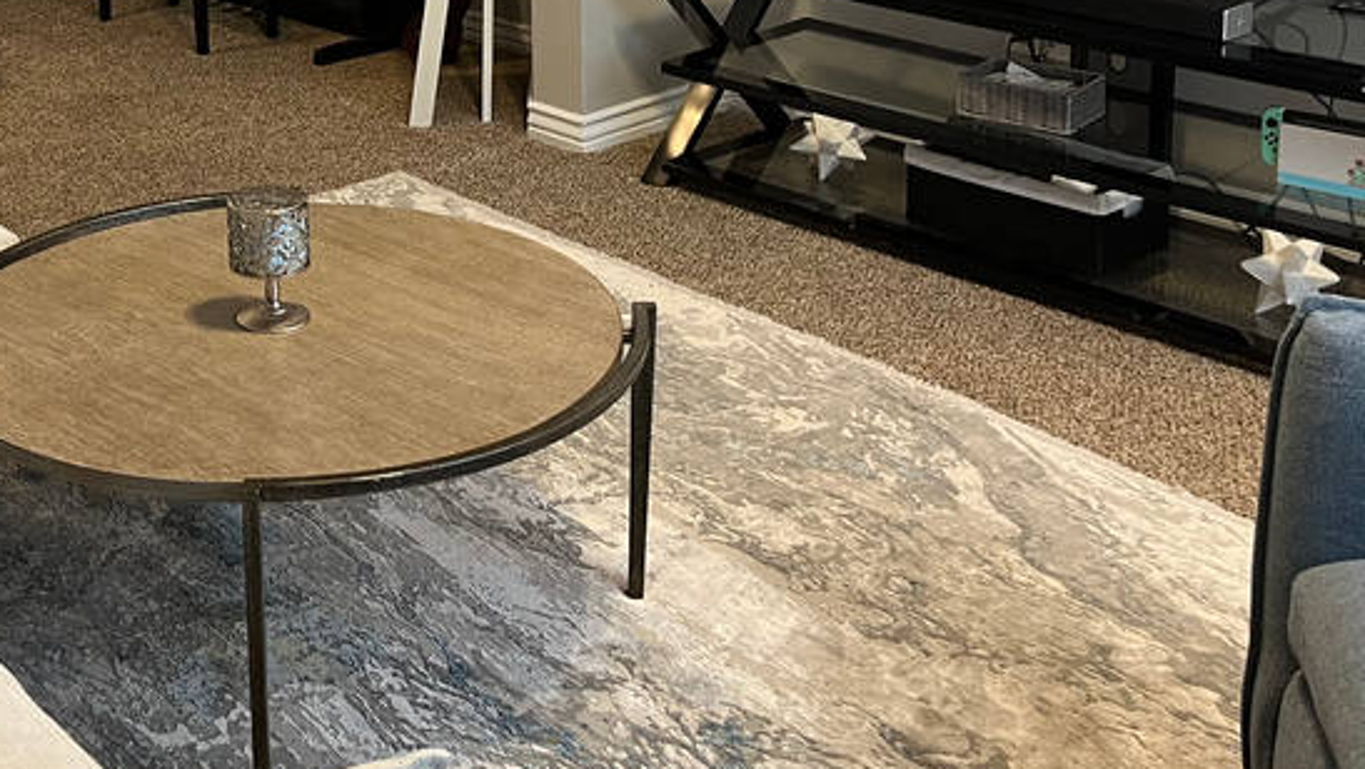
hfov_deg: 37.7
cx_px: 267
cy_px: 5
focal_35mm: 53
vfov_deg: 21.8
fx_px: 1919
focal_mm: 5.1
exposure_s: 1/60
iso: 200
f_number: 1.6
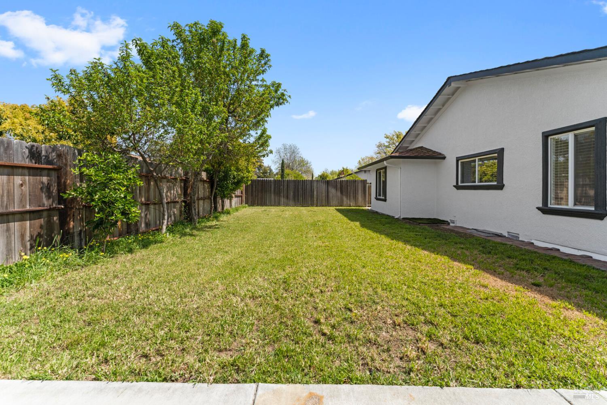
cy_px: 202
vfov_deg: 81.2
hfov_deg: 104.3
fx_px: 236
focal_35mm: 14
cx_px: 304
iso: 200
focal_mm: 14
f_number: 7.1
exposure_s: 1/500
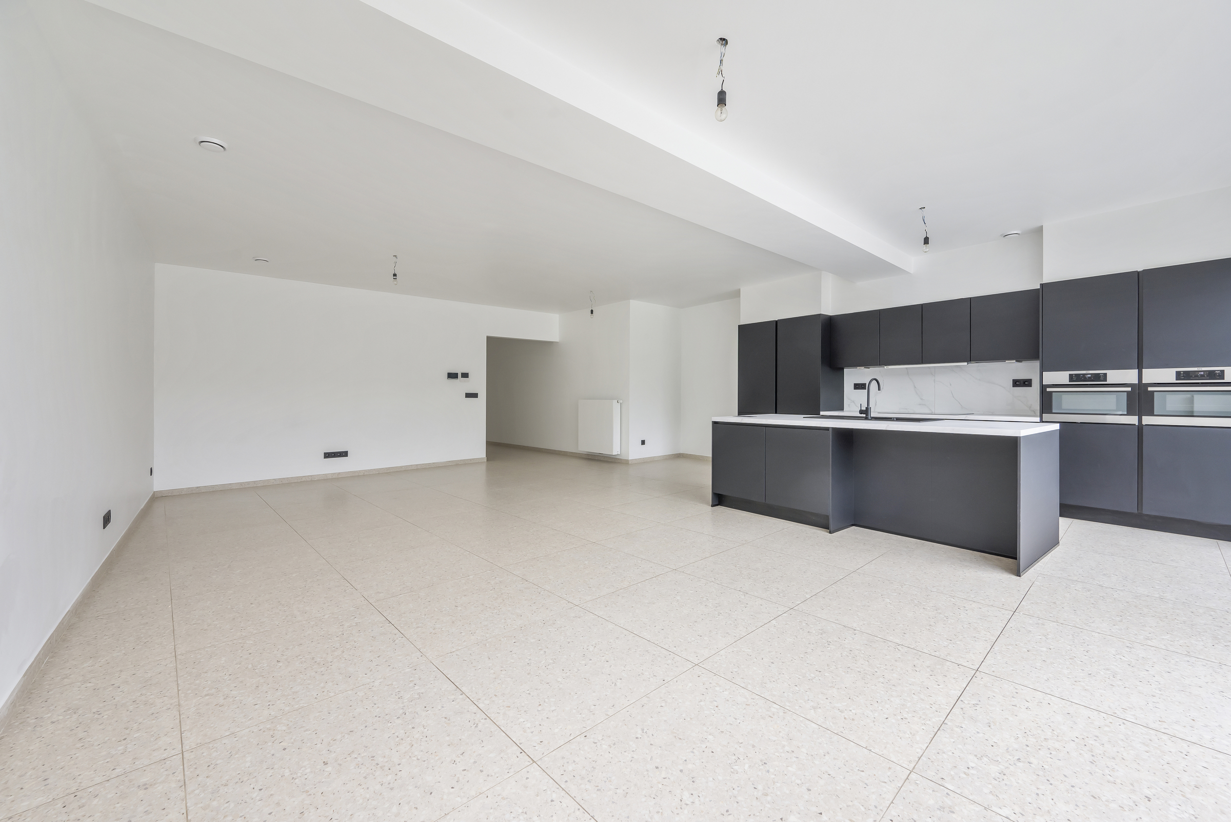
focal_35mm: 14
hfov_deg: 104.2
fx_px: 479
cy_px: 411
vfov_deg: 81.3
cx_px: 616
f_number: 8
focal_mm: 14
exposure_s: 1/125
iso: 250
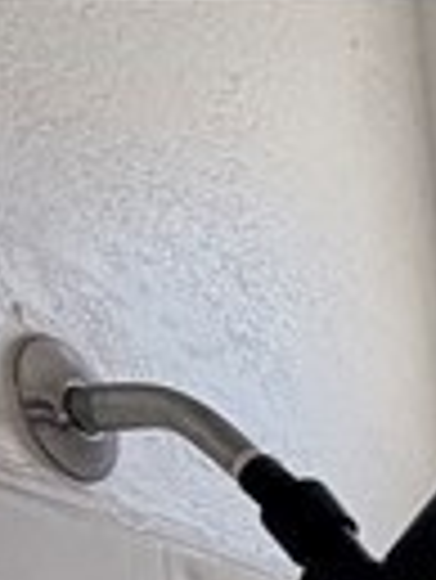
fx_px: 1861
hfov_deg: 9.2
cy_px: 1529
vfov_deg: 12.4
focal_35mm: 111
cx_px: 1488
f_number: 2.2
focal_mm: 2.22
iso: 40
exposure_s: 1/249
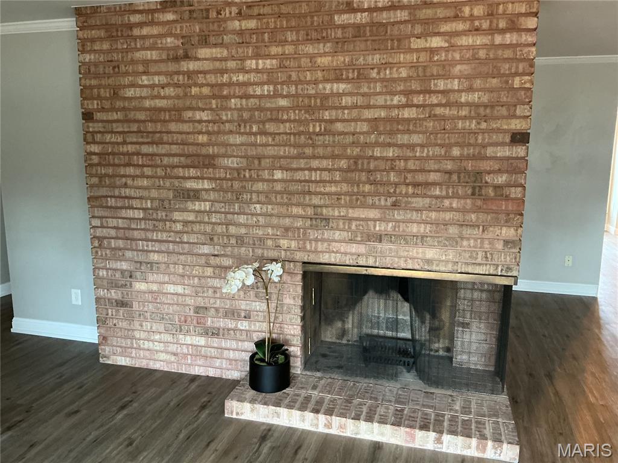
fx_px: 518
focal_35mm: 29
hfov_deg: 61.7
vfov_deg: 48.2
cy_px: 232
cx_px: 309
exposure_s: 1/40
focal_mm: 3
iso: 250
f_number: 1.8
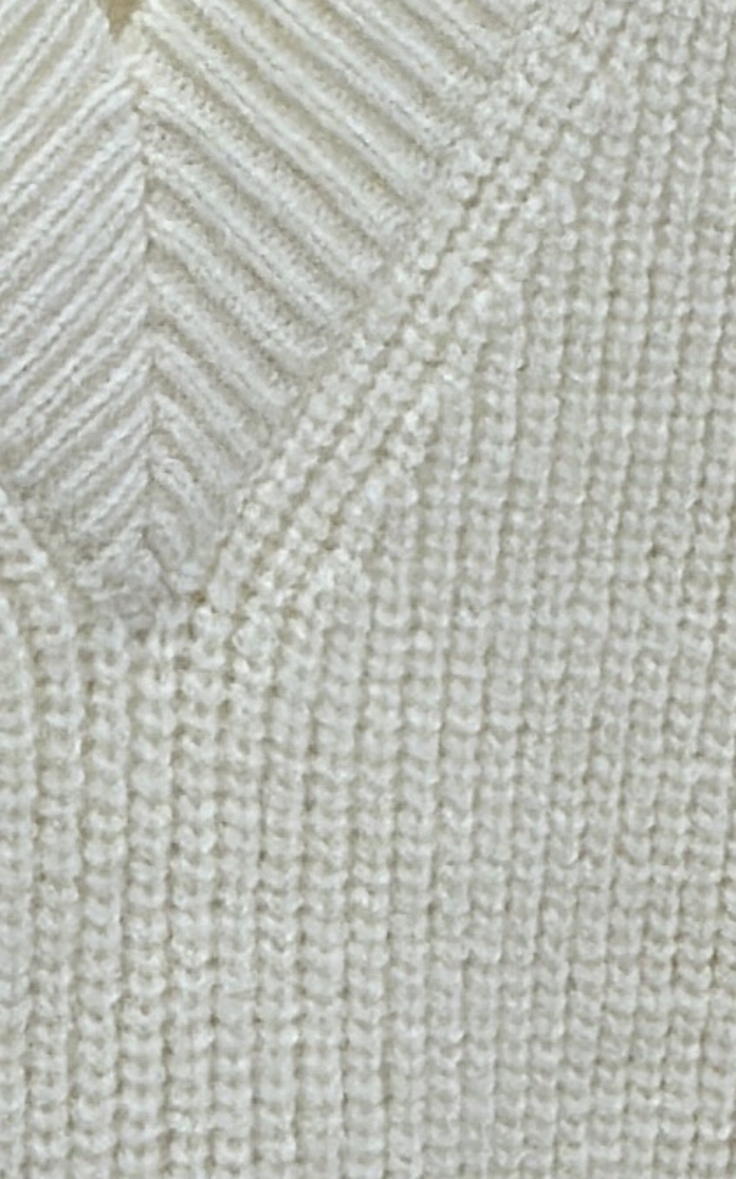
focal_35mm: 305
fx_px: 9799
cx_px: 1125
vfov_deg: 6.8
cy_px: -363
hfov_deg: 4.3
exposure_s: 1/574
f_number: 1.78
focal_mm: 6.86
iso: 80
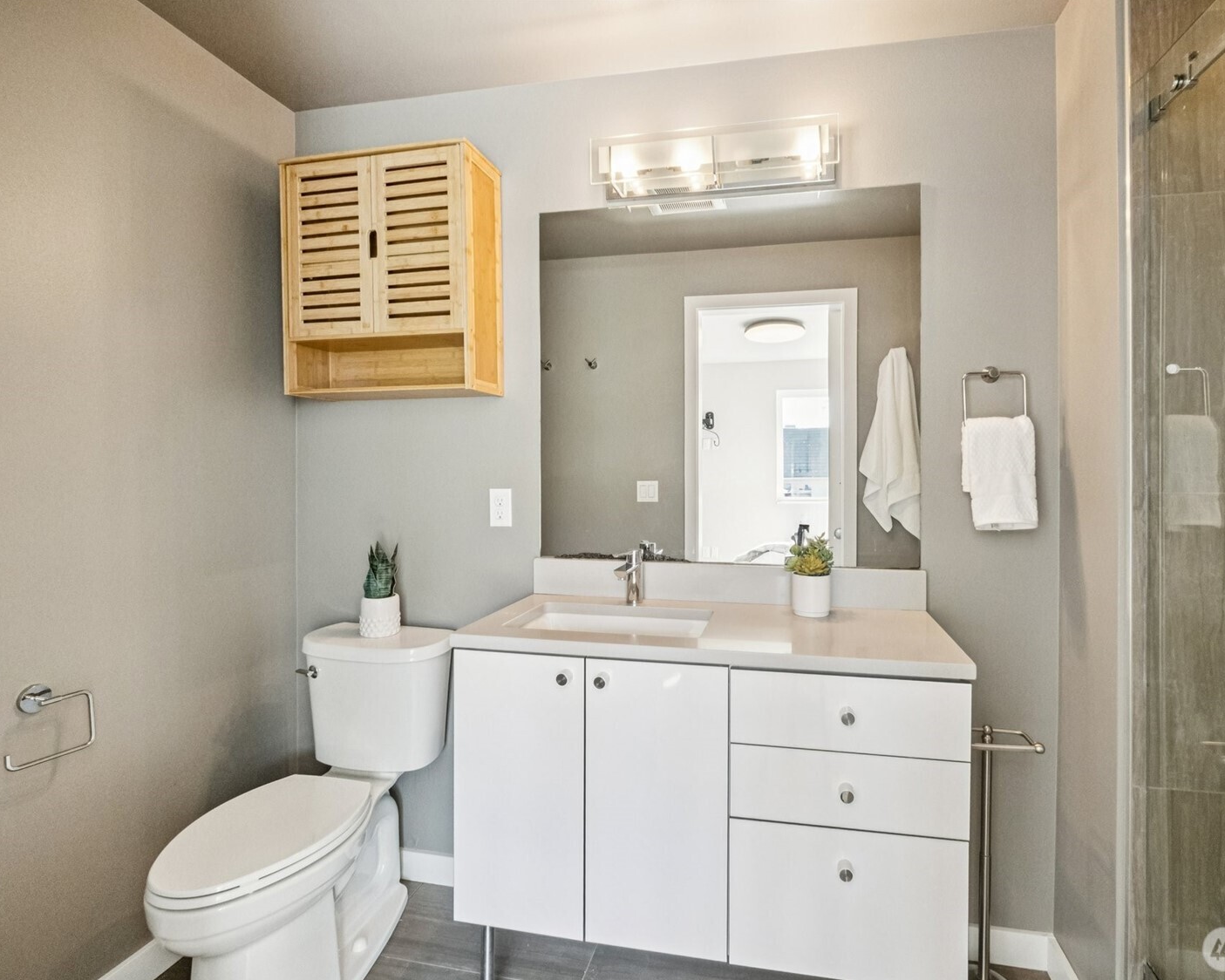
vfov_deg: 77.0
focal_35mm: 17
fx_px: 616
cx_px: 675
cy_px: 490
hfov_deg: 89.3
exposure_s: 1/30
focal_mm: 10
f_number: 9
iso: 1600
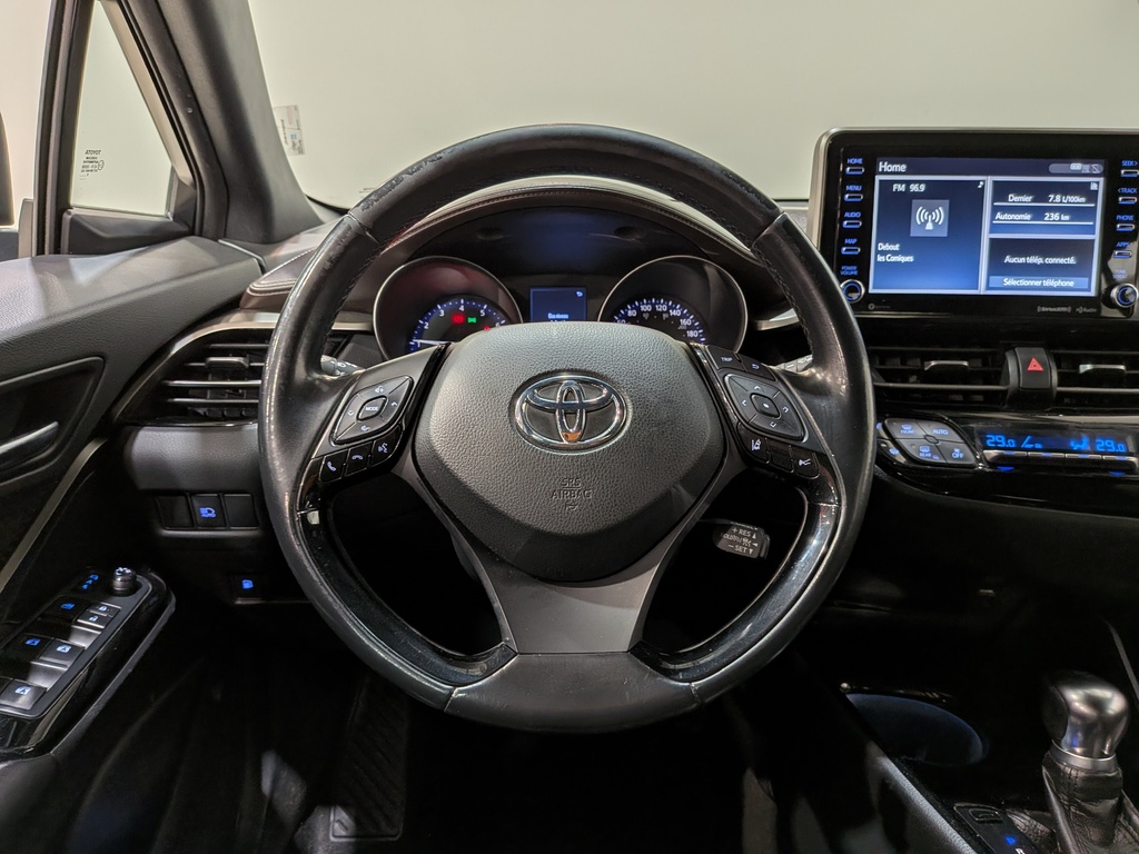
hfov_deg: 71.6
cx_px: 570
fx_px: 790
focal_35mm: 24
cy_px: 427
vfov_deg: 56.8
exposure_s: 1/164
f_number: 1.7
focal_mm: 4.53
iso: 29
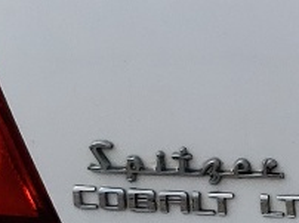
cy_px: 167
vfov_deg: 7.2
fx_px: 1777
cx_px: 645
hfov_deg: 8.9
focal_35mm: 206
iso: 50
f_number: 1.5
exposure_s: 1/5000
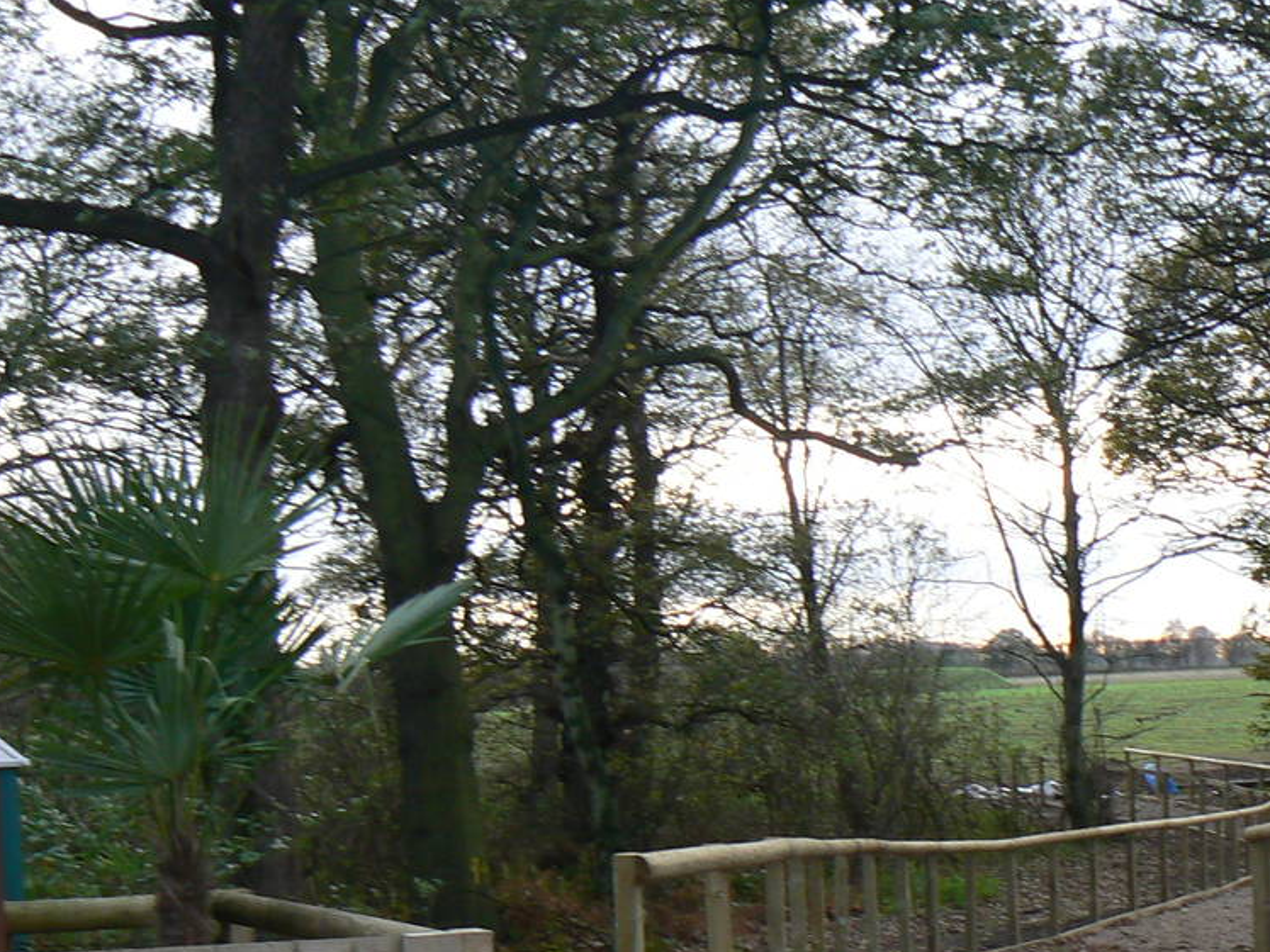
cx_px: 1053
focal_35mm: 77
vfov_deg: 18.8
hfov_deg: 24.8
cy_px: 838
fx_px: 2825
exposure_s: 1/100
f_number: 4
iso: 80
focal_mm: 6
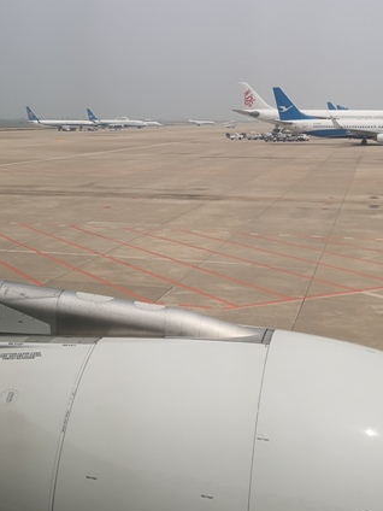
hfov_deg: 28.4
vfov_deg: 37.2
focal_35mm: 51
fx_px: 752
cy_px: 181
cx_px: 128
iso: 50
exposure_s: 1/3571
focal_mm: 3.95
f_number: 1.8
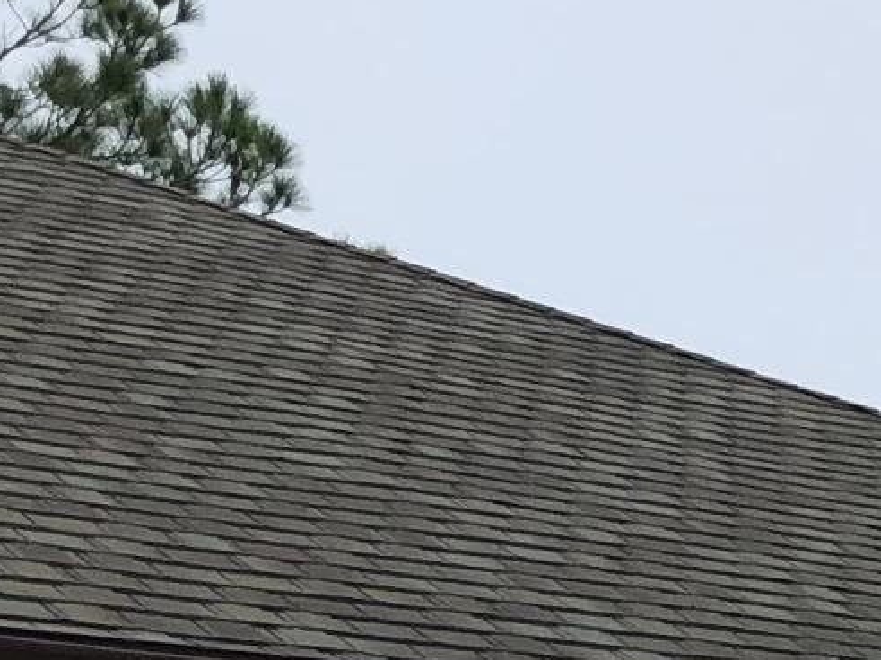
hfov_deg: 11.1
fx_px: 4351
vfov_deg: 8.2
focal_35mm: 171
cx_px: 1364
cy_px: 1349
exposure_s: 1/440
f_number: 1.8
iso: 20
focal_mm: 4
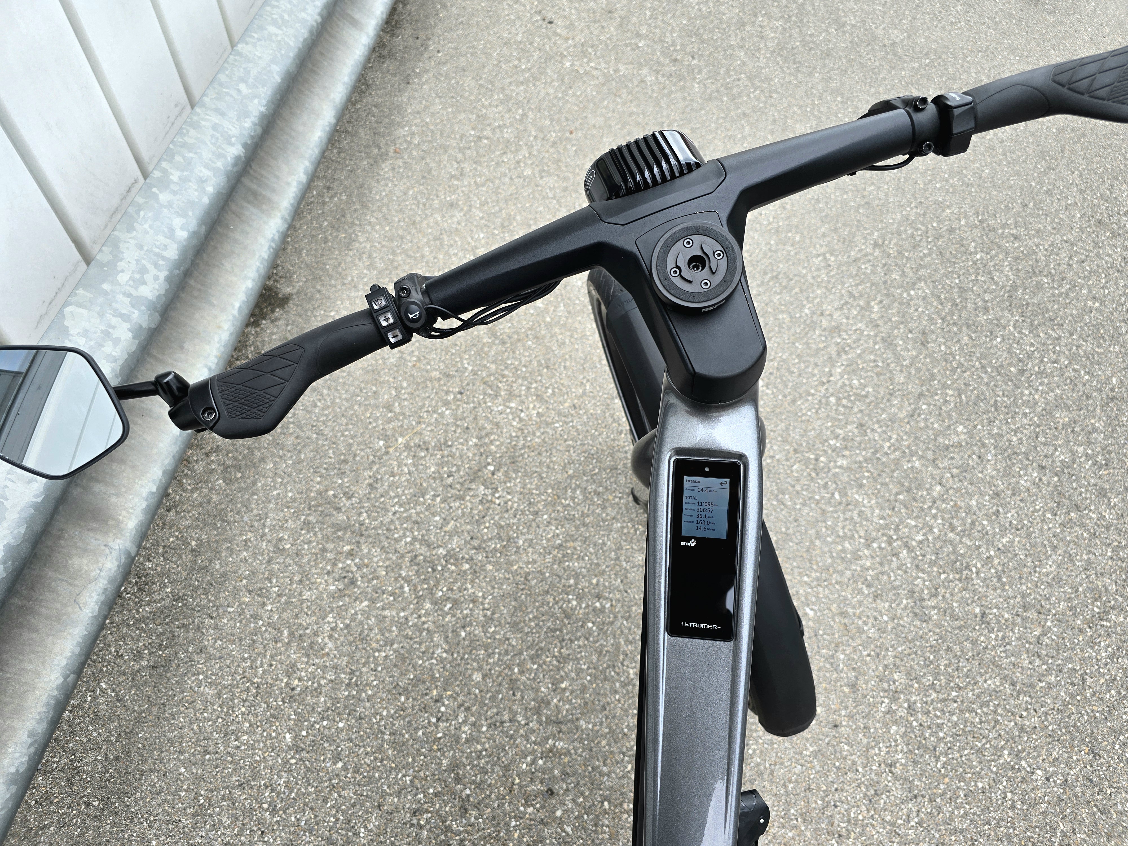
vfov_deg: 58.9
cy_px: 423
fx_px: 749
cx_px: 564
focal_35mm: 23
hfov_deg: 73.9
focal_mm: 6.3
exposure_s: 1/222
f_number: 1.7
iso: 12
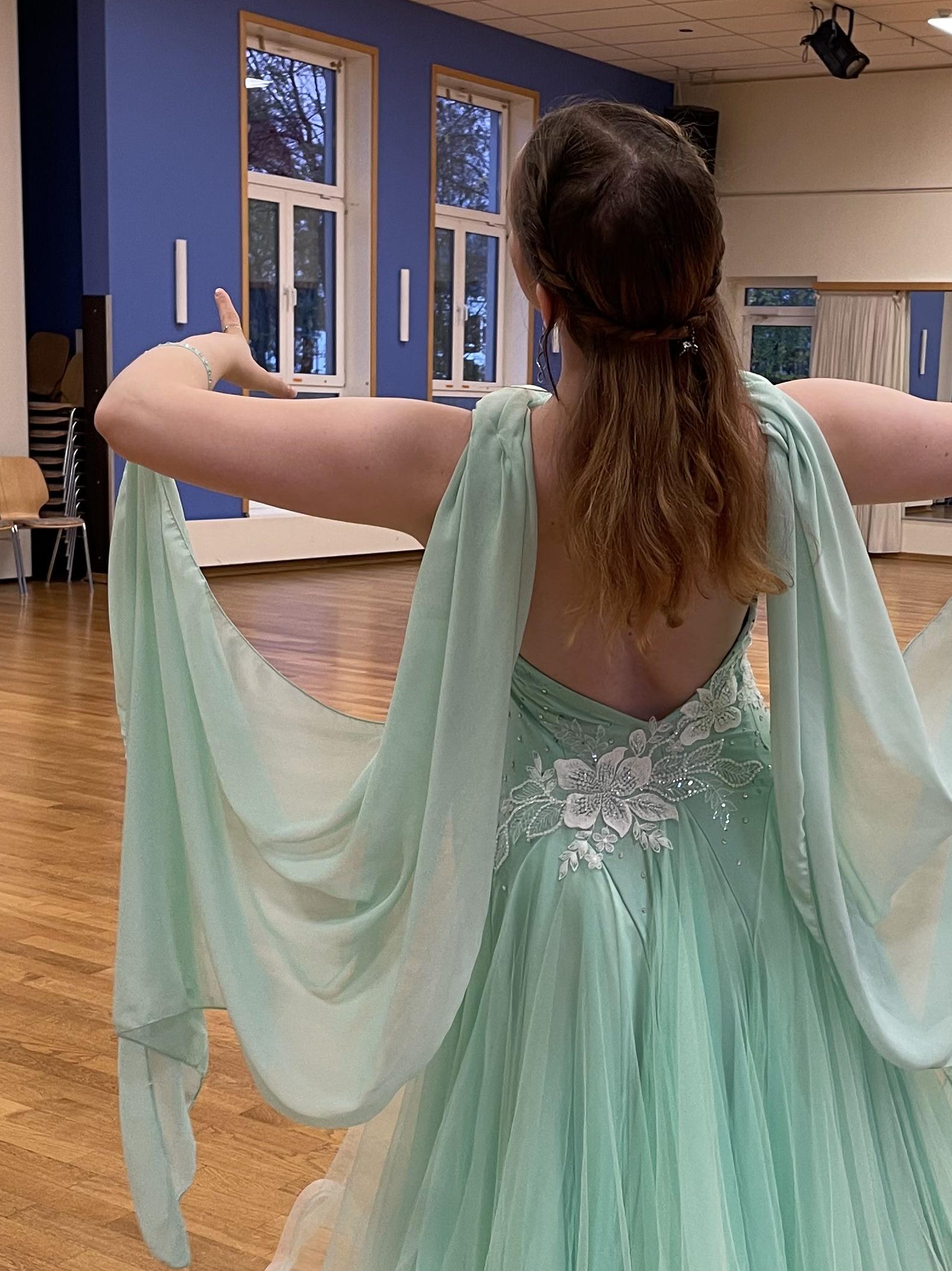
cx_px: 643
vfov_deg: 38.1
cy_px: 722
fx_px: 1834
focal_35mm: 50
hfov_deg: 28.9
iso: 64
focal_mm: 4.2
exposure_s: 1/45
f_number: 1.6
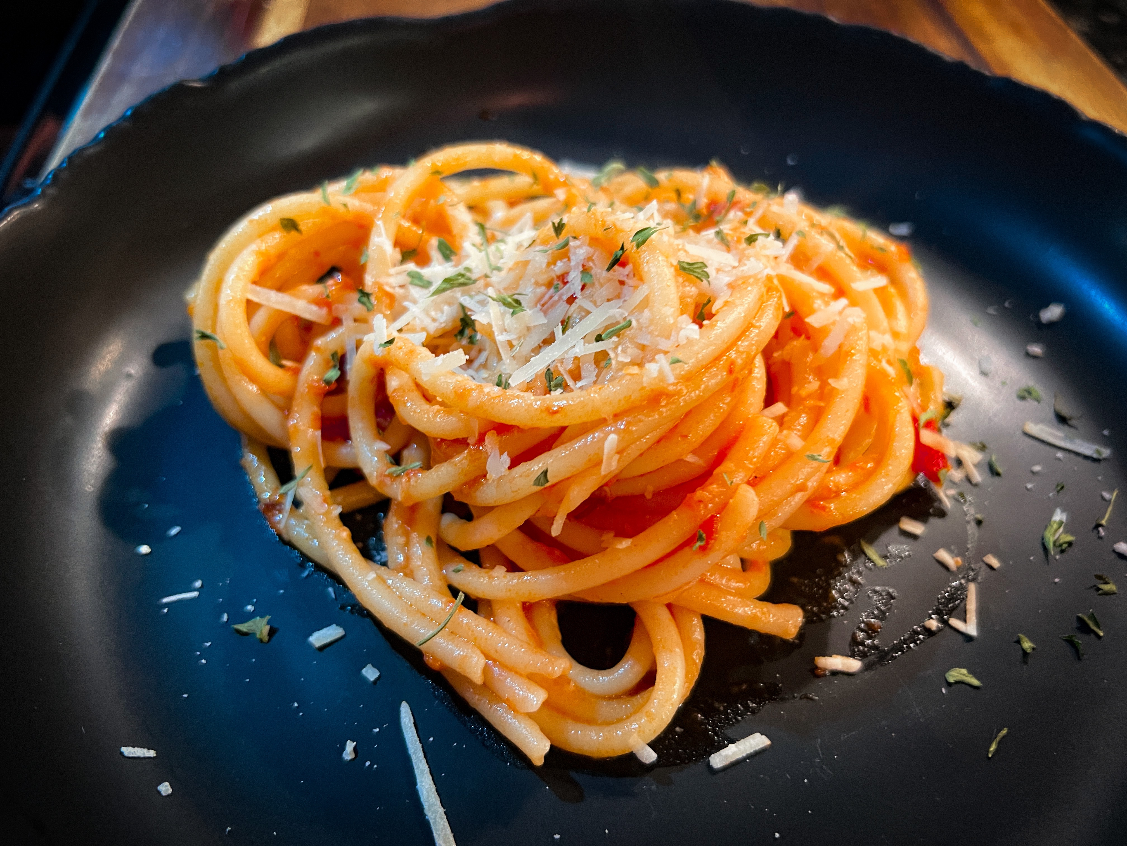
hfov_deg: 67.3
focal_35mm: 26
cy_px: 423
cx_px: 564
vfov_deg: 53.1
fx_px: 846
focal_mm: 5.7
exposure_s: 1/60
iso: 320
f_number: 1.5
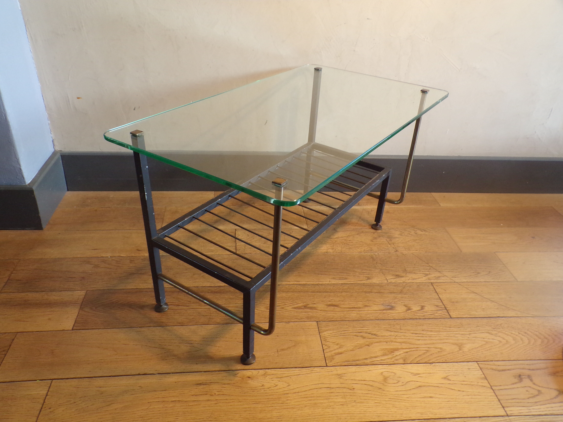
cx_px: 282
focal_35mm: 28
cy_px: 211
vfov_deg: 49.7
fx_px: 455
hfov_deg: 63.4
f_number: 3.1
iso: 200
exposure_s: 1/25
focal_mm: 5
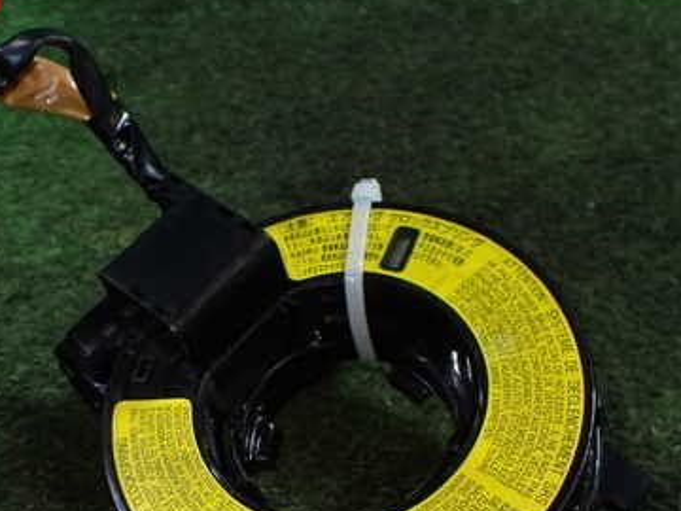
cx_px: 223
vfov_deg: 28.5
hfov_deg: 37.7
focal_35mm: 50
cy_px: 401
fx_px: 984
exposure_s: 1/125
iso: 500
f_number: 2.3
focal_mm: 5.4
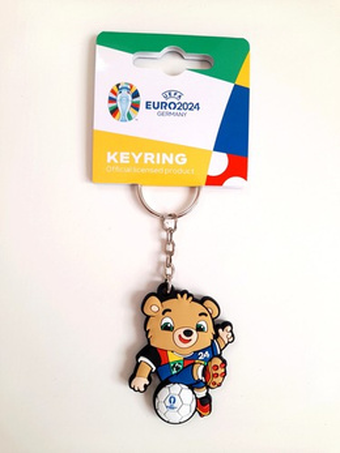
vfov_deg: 69.4
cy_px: 226
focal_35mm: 25
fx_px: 328
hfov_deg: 54.9
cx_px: 170
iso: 20
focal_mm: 4.6
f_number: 2
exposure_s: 1/50
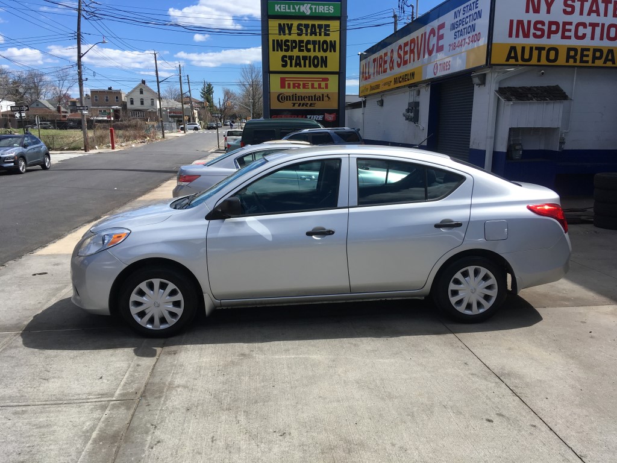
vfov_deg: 48.2
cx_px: 308
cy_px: 232
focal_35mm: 29
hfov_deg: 61.7
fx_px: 517
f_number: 2.2
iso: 25
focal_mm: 4.15
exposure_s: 1/1538
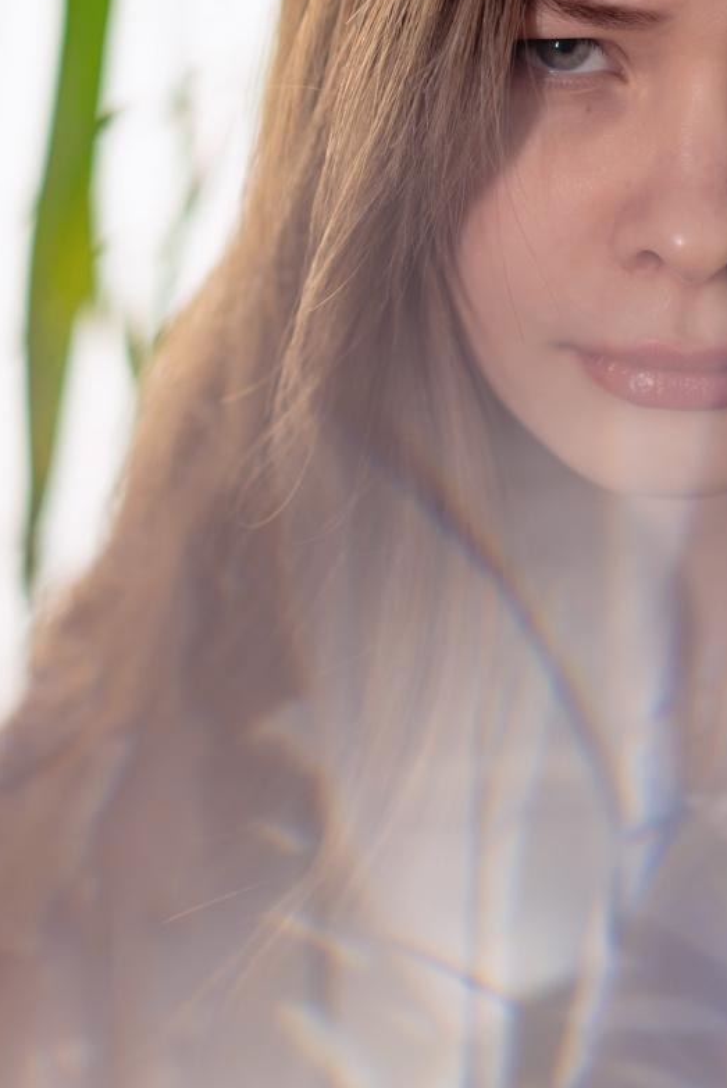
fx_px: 4598
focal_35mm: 152
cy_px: 461
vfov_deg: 13.5
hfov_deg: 9.0
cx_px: 642
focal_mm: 85
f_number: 2
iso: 100
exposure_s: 1/200
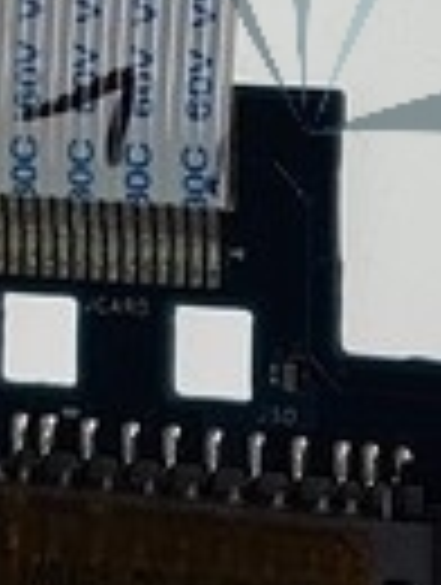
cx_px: 576
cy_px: -207
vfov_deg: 11.9
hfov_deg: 9.2
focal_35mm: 160
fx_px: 2709
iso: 40
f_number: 1.7
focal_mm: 4.2
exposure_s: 1/377
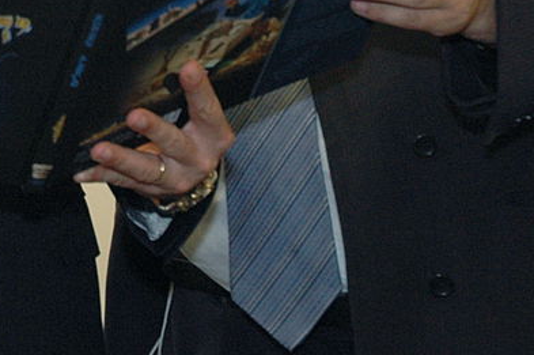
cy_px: -101
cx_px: -135
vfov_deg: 8.2
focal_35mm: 166
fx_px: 2456
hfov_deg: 12.1
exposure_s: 1/125
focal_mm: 31
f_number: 5.6
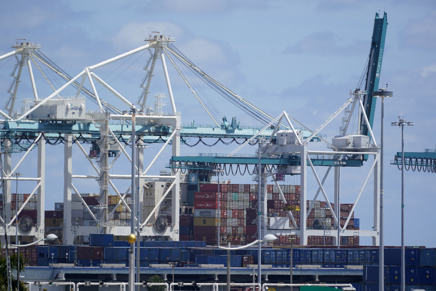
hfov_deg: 5.4
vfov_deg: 3.6
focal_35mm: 382
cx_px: 218
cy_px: 146
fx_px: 4626
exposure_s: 1/1250
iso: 160
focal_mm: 382
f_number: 5.6
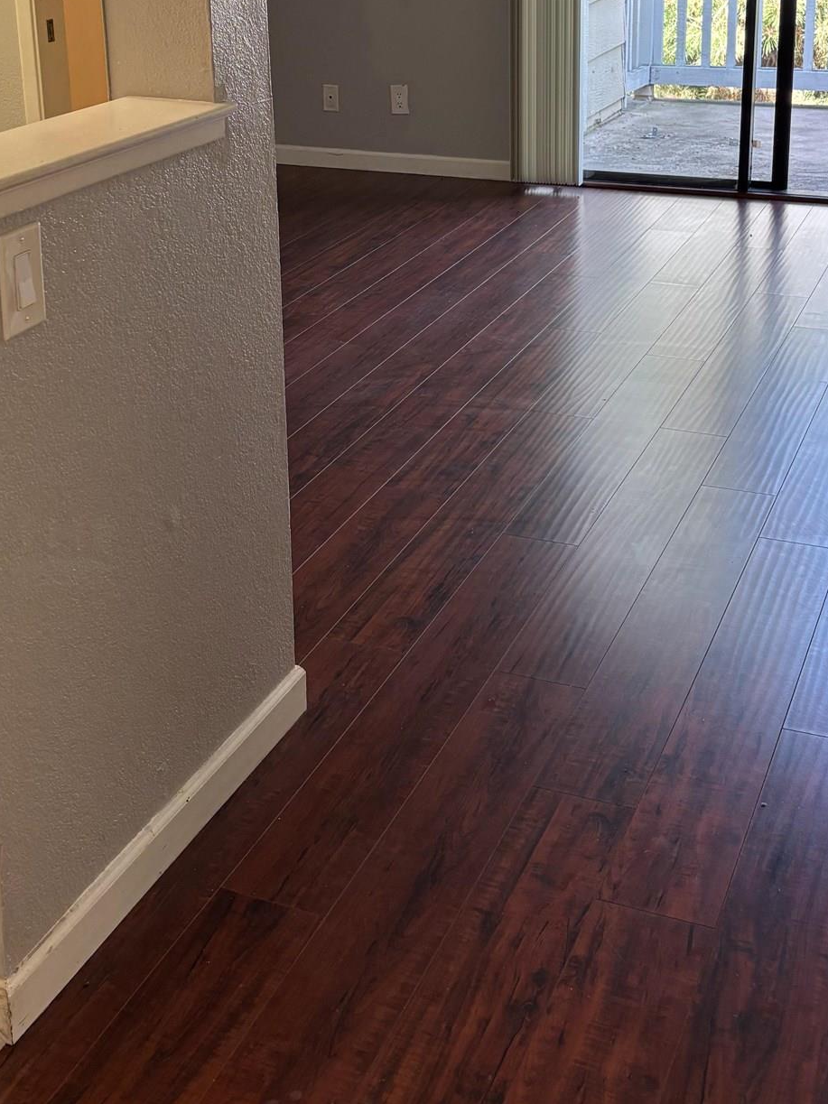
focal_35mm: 49
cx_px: 372
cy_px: 254
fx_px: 1563
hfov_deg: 29.7
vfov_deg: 37.8
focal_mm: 5.96
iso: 80
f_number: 1.6
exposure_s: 1/120
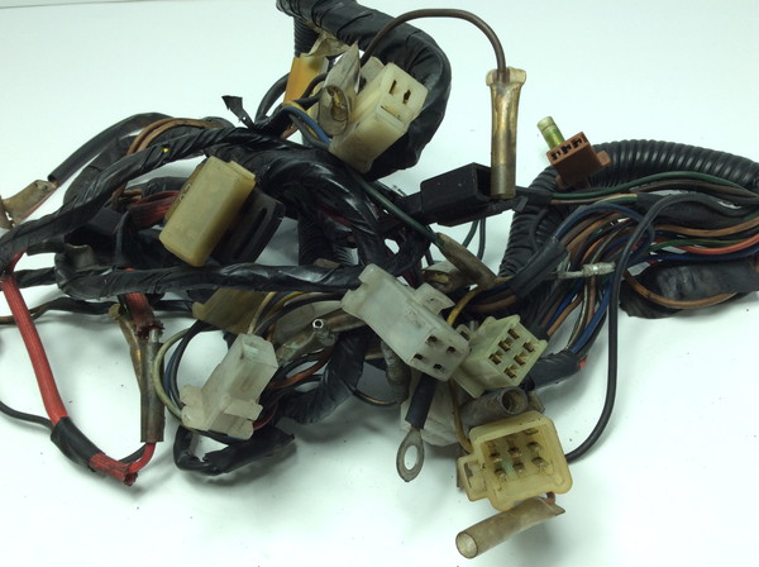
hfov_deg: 56.9
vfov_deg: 44.0
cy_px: 284
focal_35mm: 32
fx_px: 701
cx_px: 380
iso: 32
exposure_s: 1/223
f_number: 2.4
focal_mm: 3.3
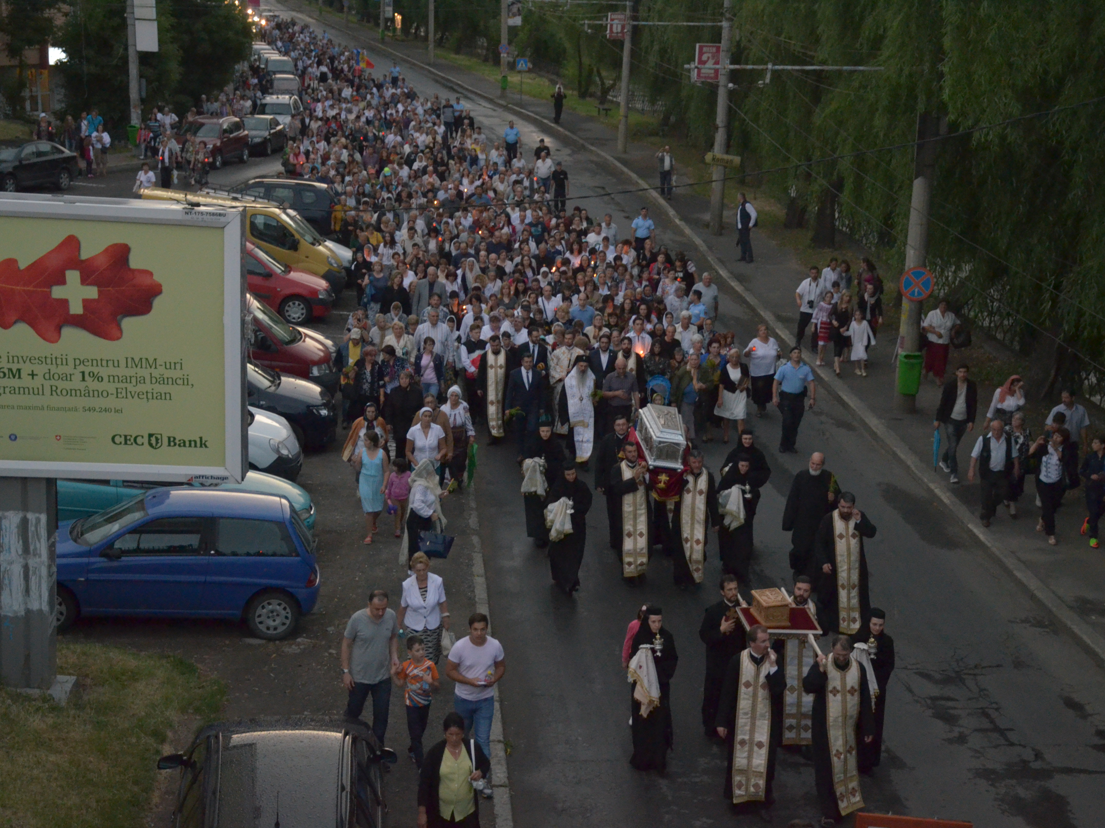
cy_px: 416
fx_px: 1837
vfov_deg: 25.4
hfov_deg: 33.5
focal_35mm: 58
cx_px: 544
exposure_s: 1/125
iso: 3200
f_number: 4.2
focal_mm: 35
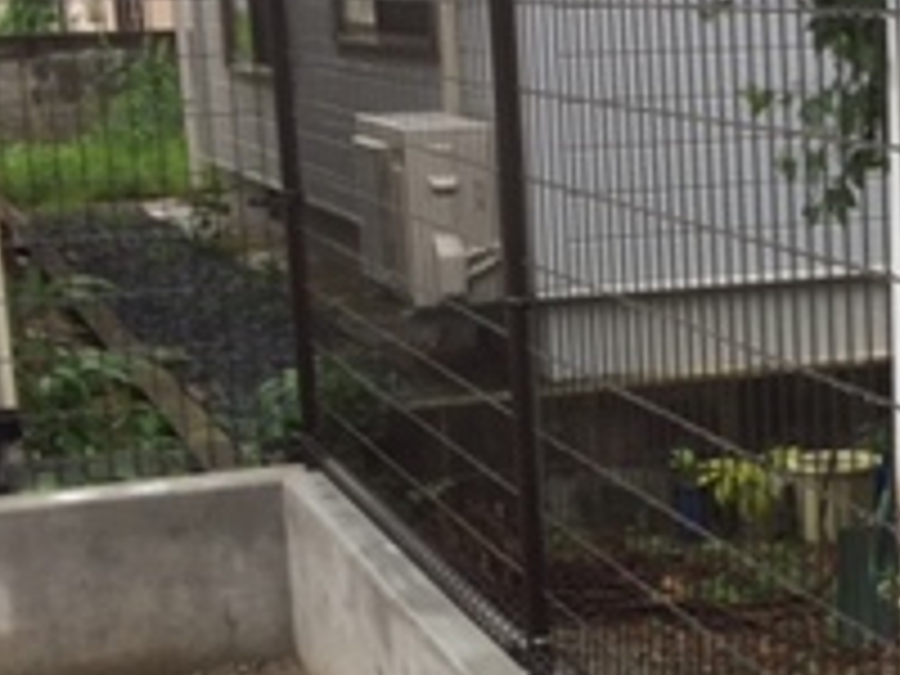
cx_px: 981
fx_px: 2418
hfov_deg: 20.2
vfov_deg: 15.8
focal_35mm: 93
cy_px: 500
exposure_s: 1/120
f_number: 2.2
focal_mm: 4.15
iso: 50
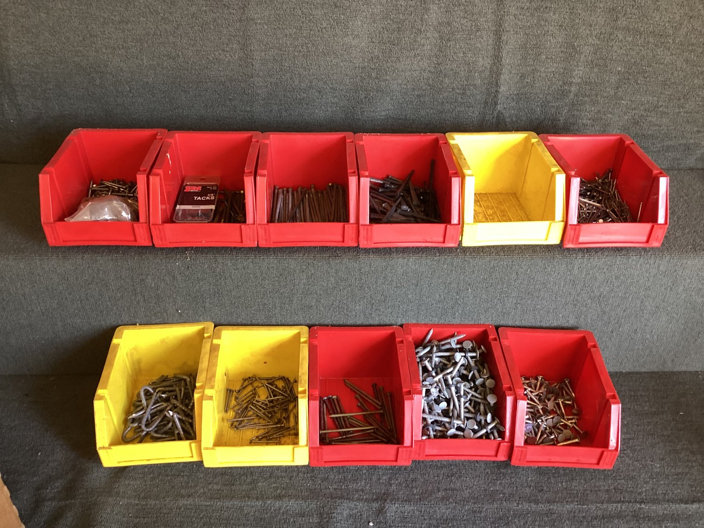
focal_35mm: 31
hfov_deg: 58.3
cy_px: 264
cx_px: 352
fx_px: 631
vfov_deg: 45.4
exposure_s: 1/50
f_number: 2.4
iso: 200
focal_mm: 3.3
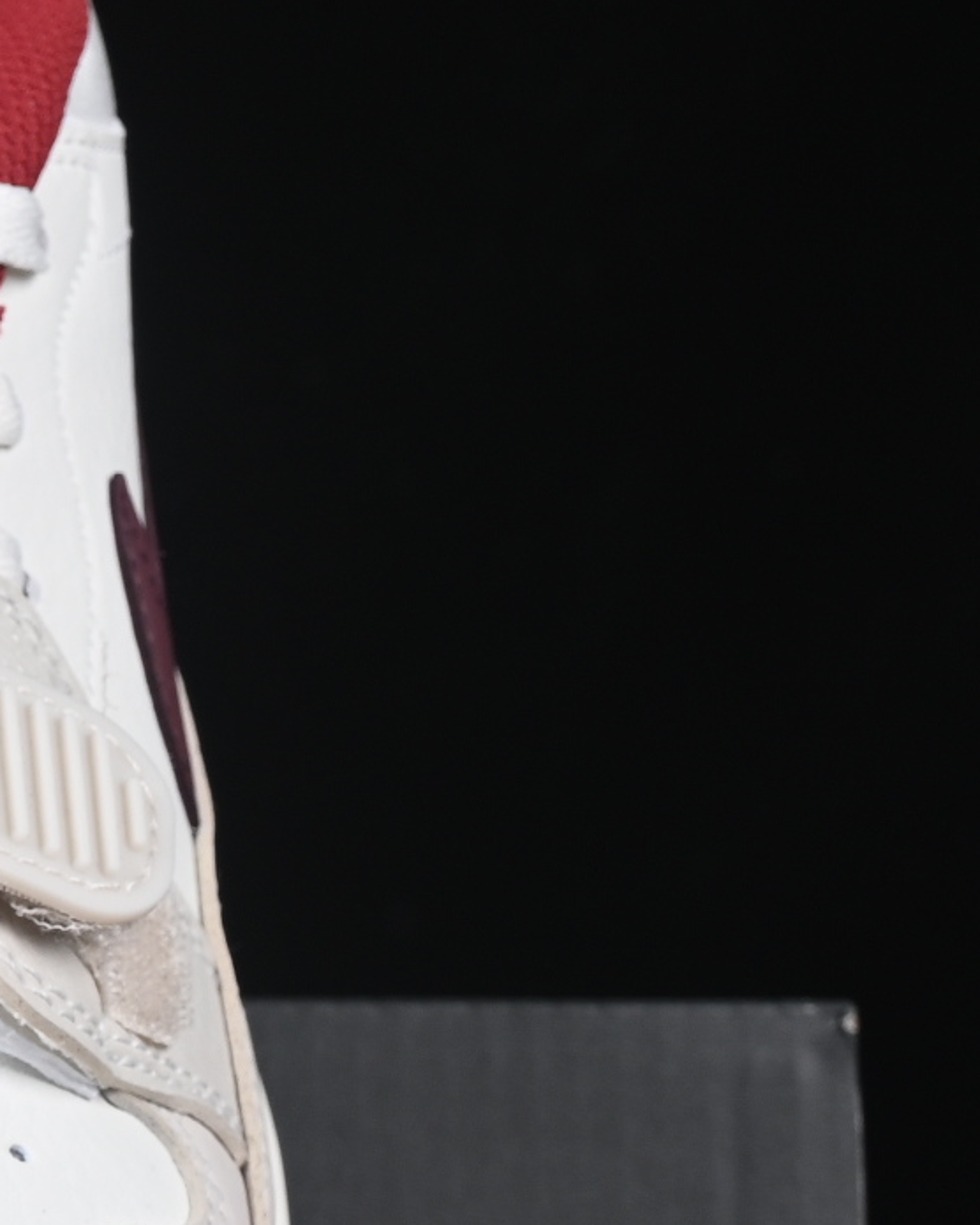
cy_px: 1063
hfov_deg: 5.4
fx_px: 10224
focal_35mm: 282
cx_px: -881
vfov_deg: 6.8
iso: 160
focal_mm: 50
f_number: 8
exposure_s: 1/80
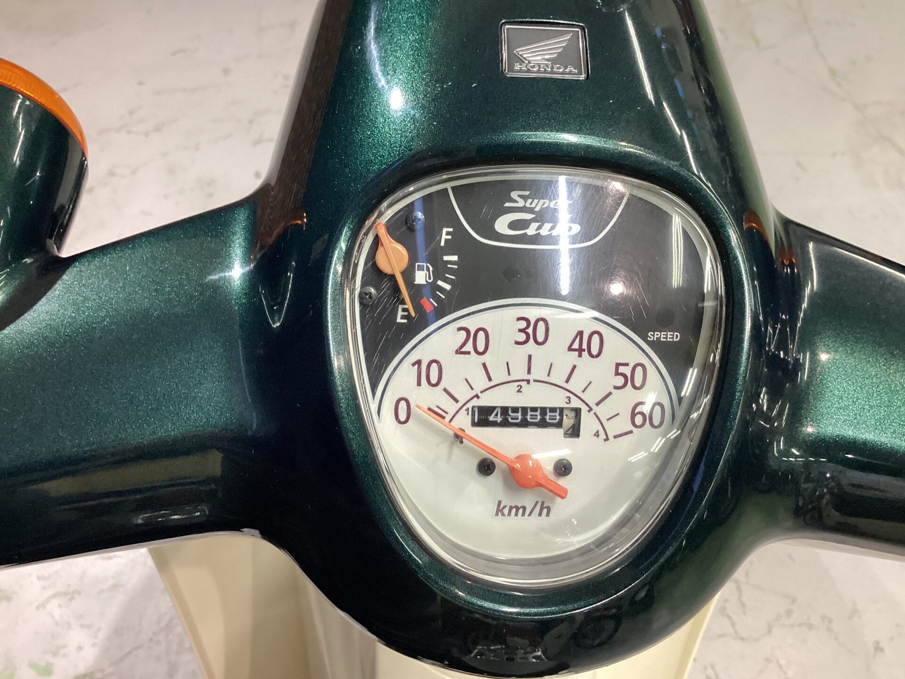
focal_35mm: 31
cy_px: 340
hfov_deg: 58.4
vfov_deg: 45.4
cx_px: 452
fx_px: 810
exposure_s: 1/50
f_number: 2.4
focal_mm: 3.3
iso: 200
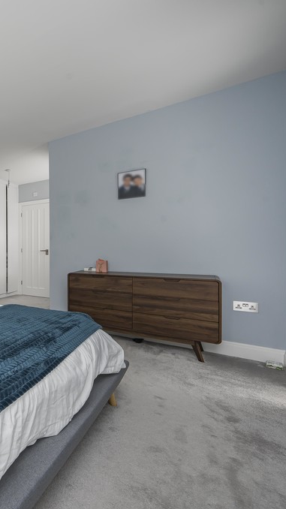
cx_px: -84
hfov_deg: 37.1
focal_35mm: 19
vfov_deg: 89.6
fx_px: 256
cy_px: 254
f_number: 9
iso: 320
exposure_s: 1/10
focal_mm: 12
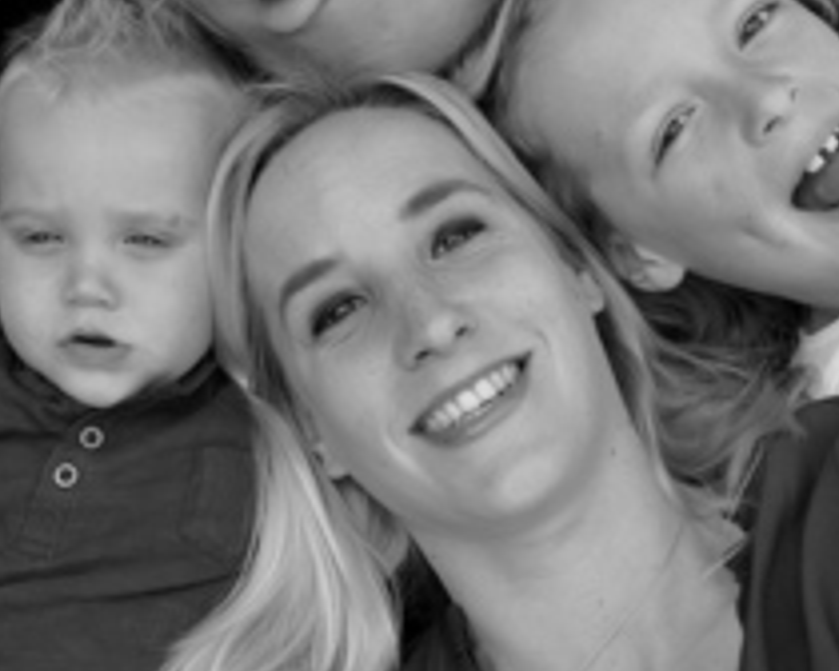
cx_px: 539
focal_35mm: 74
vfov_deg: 20.3
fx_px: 1838
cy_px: 68
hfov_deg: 25.6
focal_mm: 24
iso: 100
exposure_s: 1/100
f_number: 6.3
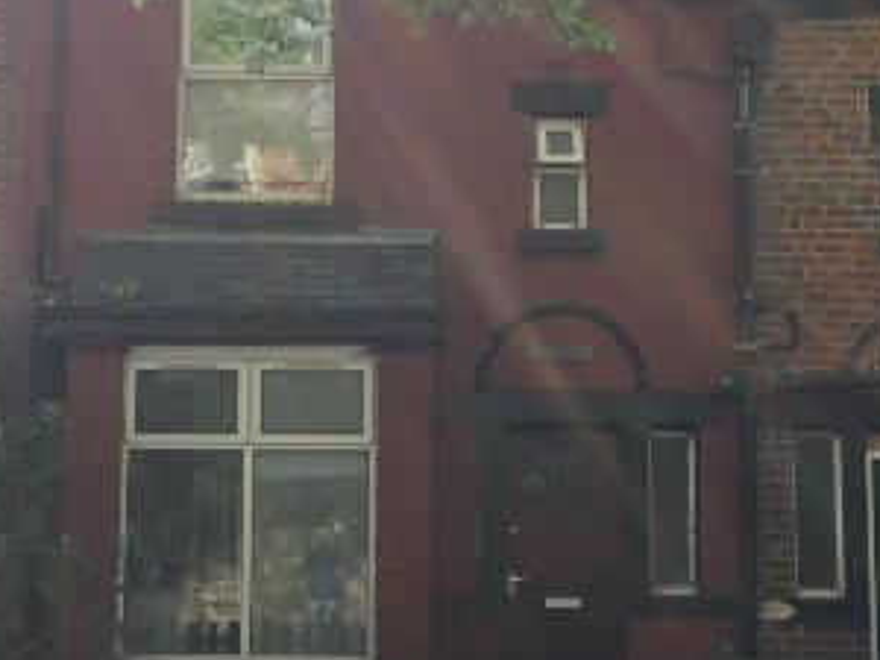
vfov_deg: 14.8
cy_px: 88
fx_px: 2517
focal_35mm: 99
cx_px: 381
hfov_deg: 19.8
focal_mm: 4.15
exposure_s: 1/224
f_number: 2.2
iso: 25
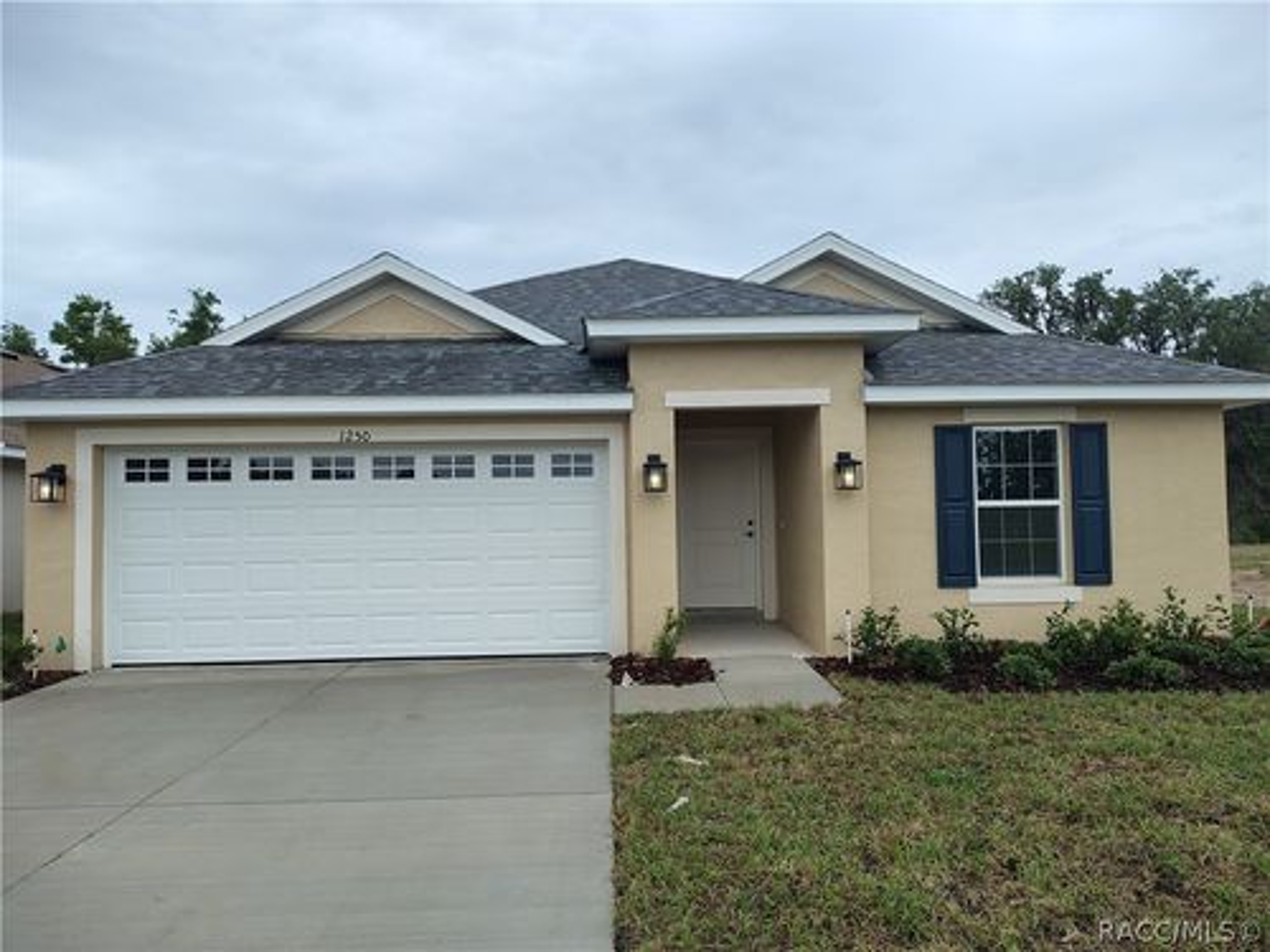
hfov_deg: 71.6
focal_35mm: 24
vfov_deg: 56.8
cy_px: 476
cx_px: 635
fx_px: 881
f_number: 1.8
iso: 101
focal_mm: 5.56
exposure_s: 1/1216
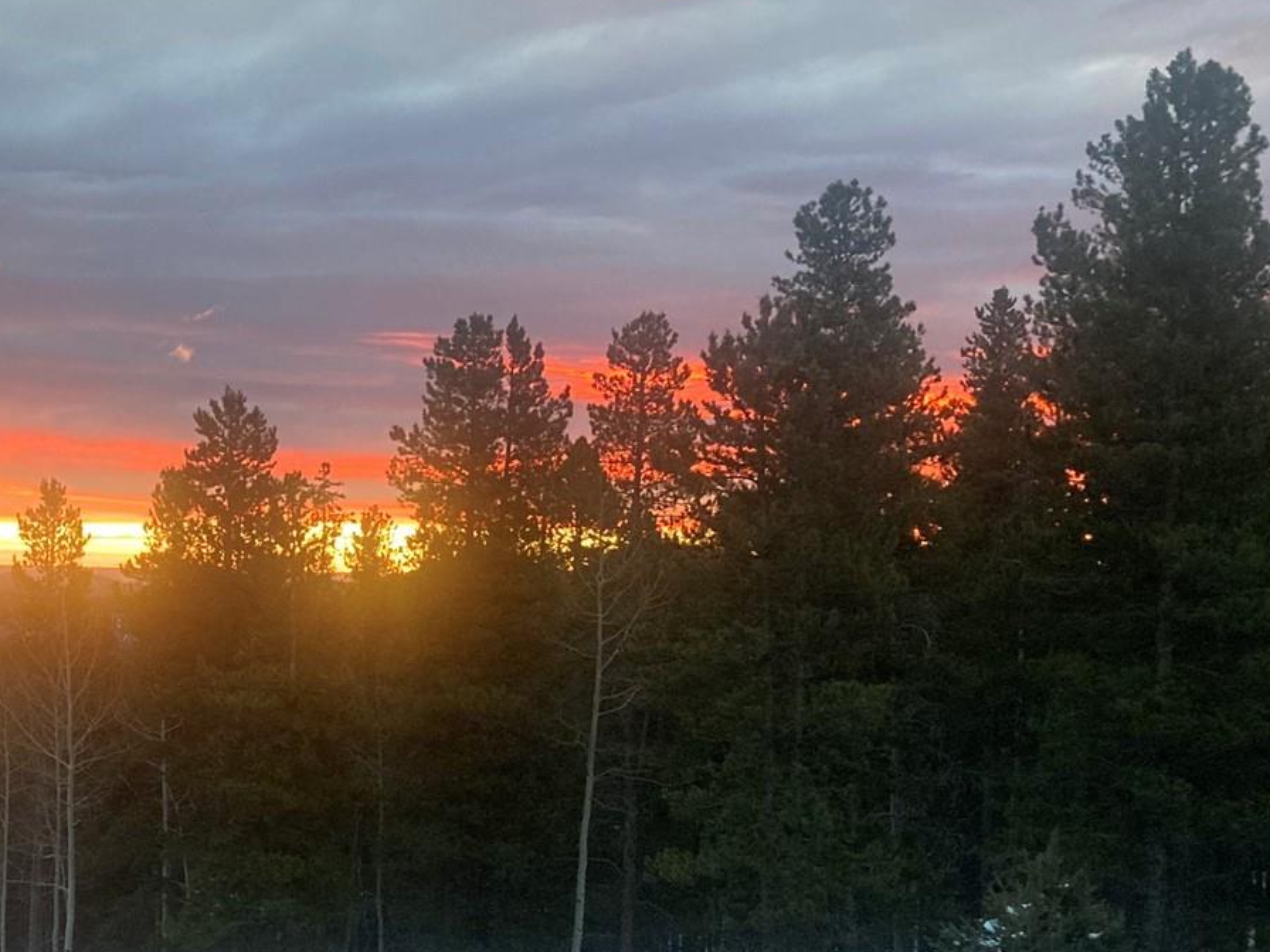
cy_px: 606
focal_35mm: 50
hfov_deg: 36.2
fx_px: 1834
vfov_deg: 29.0
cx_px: 169
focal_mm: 3.99
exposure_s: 1/30
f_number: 1.8
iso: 400
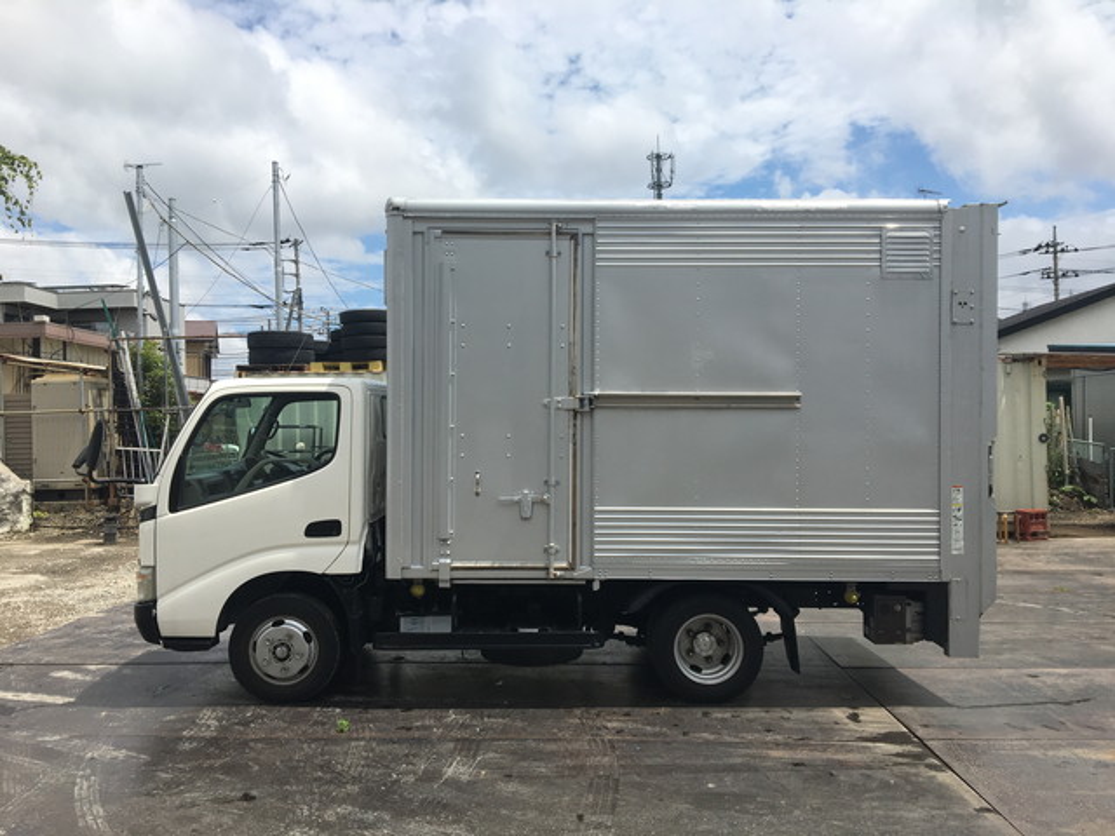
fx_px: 934
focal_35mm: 29
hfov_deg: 61.7
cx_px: 558
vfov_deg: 48.2
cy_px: 418
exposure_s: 1/1748
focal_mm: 4.15
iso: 25
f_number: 2.2
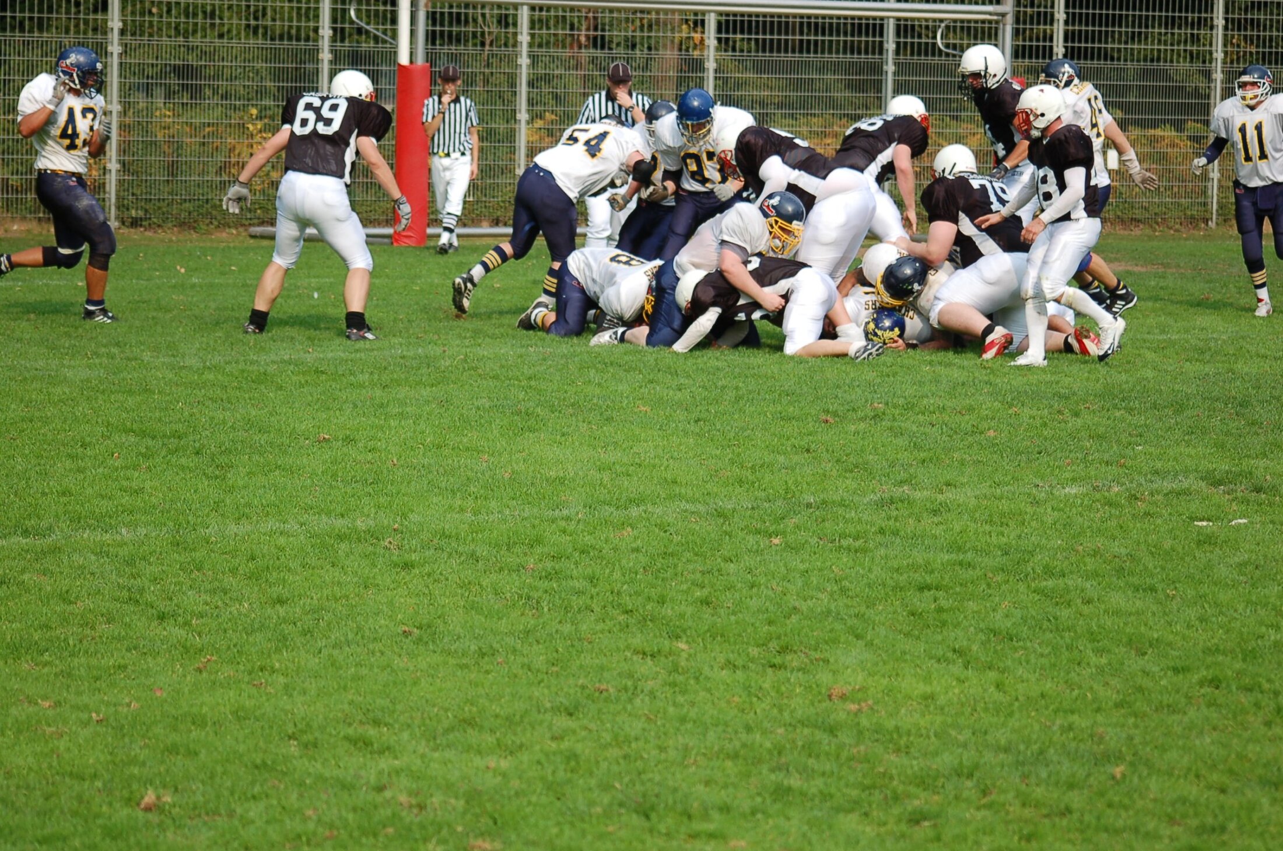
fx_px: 4375
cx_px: 642
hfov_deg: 16.7
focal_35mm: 123
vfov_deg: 11.1
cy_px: 426
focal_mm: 82
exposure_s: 1/1000
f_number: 4
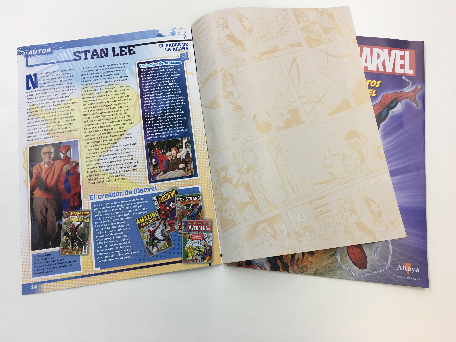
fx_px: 382
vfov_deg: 48.2
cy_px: 171
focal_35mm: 29
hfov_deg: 61.7
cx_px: 228
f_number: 2.2
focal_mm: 4.15
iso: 40
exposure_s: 1/33
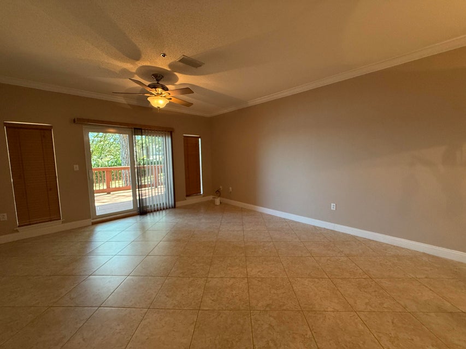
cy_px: 174
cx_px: 233
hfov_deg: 102.1
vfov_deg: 85.7
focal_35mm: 14
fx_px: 188
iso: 250
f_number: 2.2
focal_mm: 2.22
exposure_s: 1/120
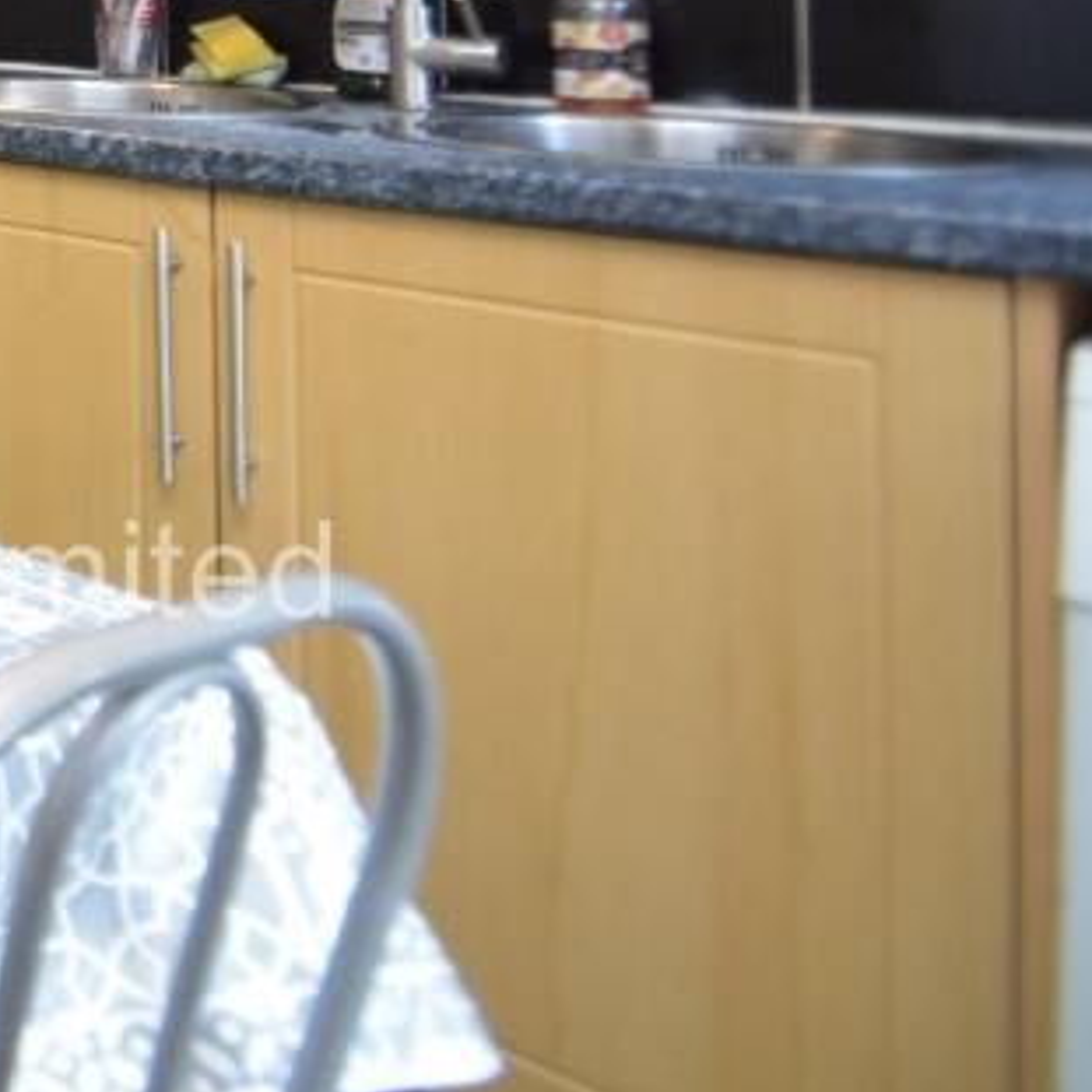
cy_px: -53
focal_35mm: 42
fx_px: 1499
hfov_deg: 26.5
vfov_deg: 35.4
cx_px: -607
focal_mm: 10
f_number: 3.5
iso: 800
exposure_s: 1/45
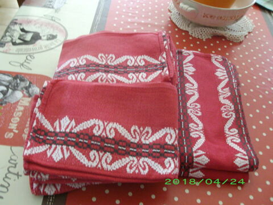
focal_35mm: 36
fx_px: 284
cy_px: 102
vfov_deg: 39.7
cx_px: 136
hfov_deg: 51.4
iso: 320
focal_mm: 6
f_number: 2.7
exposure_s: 1/40
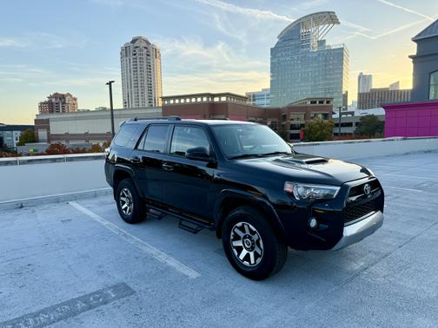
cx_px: 219
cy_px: 164
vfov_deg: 56.8
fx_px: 304
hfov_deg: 71.6
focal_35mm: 24
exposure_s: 1/1410
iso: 100
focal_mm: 6.76
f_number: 1.78
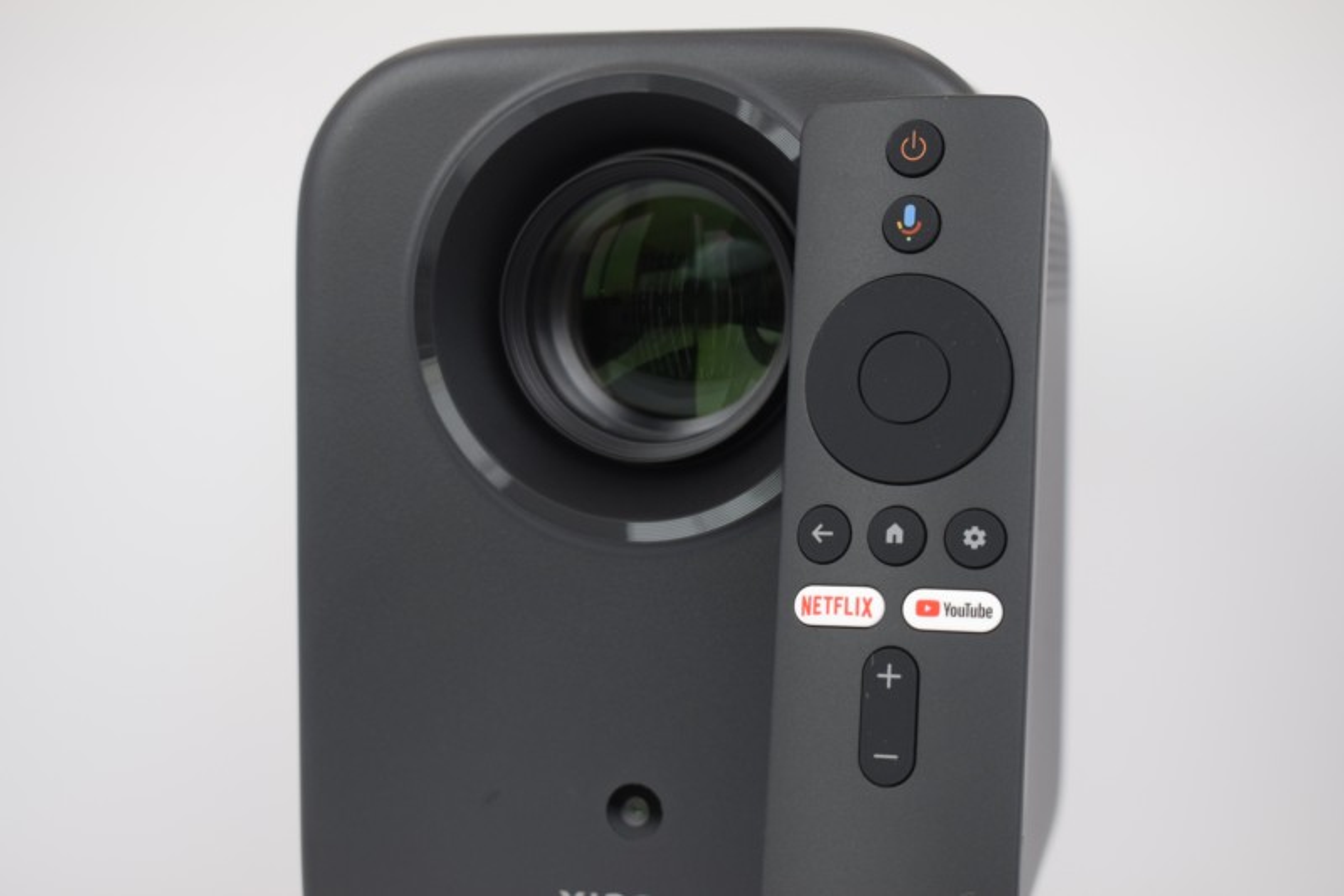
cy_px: 448
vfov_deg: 22.6
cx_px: 672
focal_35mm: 60
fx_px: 2239
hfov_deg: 33.4
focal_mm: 40
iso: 640
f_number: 6.3
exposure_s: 1/160
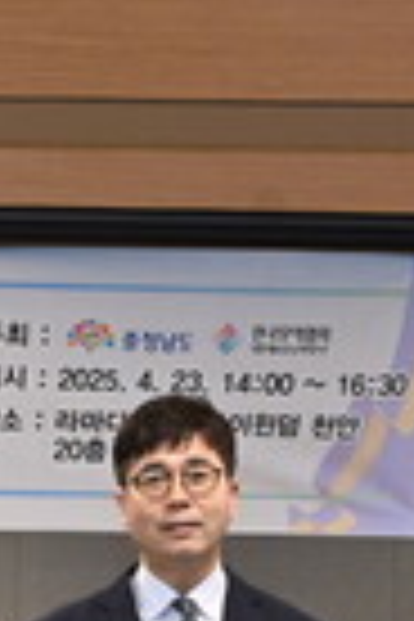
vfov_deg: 15.3
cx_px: -454
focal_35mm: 130
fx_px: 2242
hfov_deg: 9.7
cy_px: 716
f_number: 5
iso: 1000
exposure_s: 1/200
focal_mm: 30
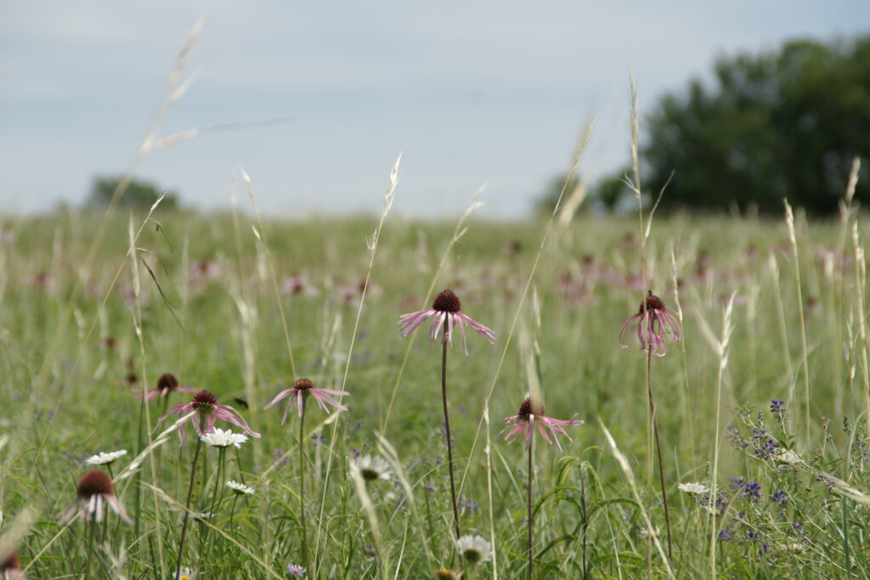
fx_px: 4894
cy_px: 290
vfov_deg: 6.8
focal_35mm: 202
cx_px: 435
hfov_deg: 10.2
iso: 125
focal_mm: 135
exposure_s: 1/500
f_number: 6.7
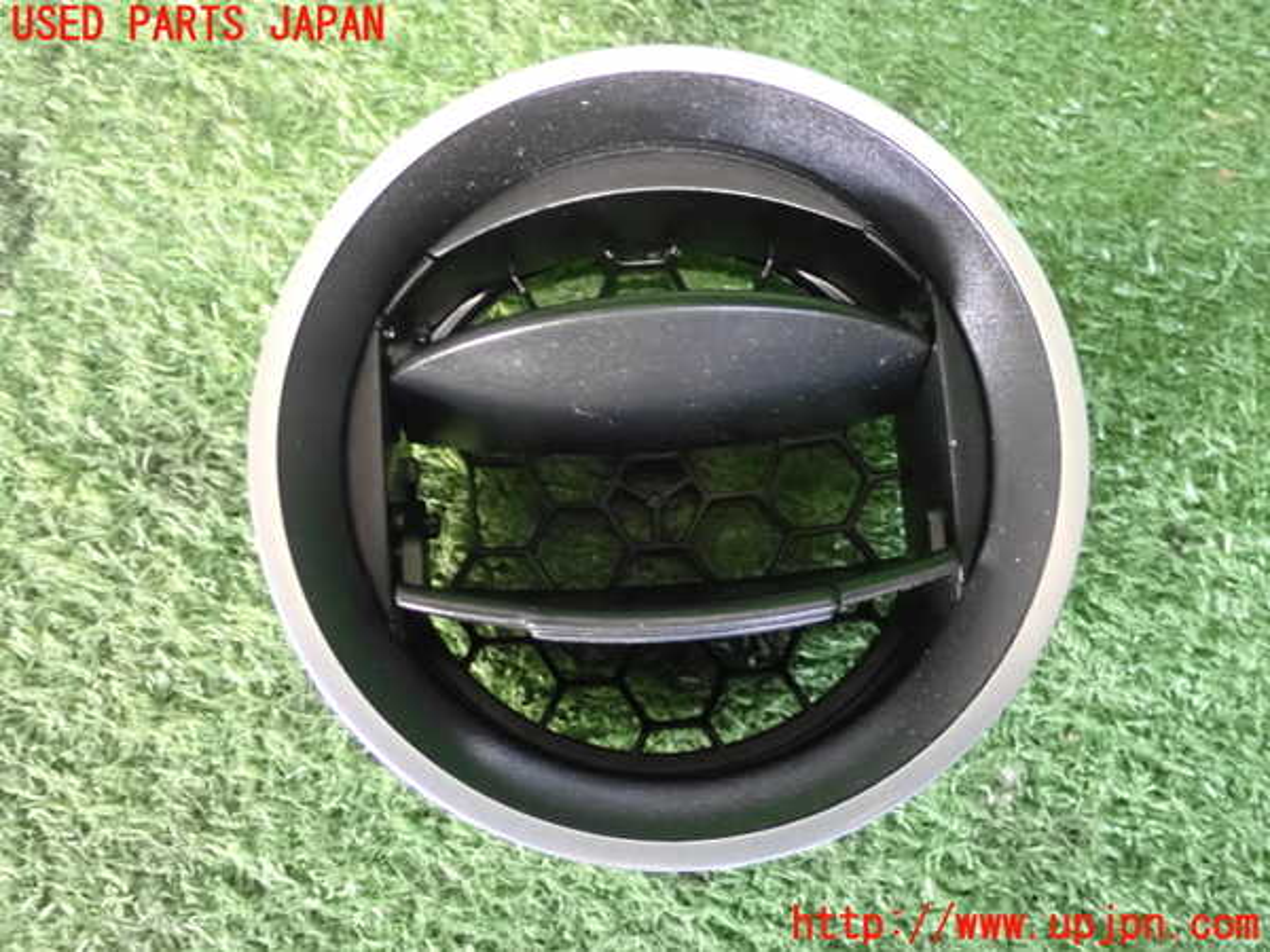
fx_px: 1724
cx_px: 635
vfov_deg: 30.9
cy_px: 476
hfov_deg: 40.4
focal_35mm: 47
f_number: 3.1
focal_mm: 8.4
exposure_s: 1/20
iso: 1600
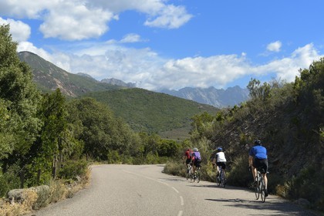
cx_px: 162
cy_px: 108
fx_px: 504
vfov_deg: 24.2
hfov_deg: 35.6
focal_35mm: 56
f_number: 11
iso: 200
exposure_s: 1/200
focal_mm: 56
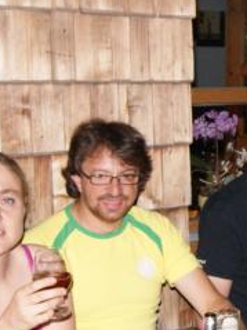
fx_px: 933
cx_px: 392
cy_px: 177
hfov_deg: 14.0
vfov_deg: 20.0
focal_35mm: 98
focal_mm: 18
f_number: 5.6
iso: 400
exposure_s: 1/60
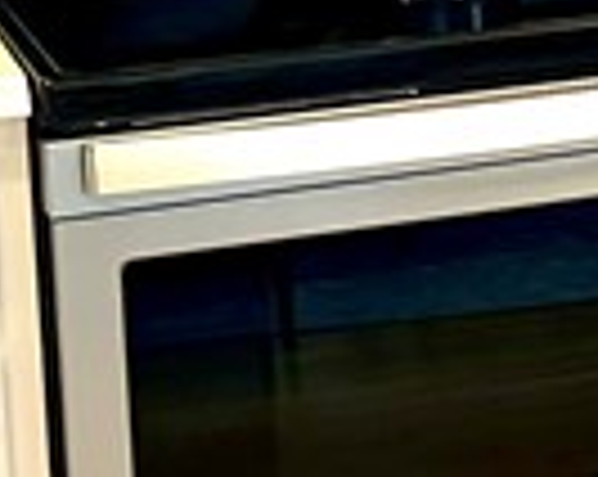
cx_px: 1830
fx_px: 3464
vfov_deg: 7.7
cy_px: -274
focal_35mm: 196
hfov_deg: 8.3
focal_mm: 5.7
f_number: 1.5
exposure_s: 1/120
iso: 64
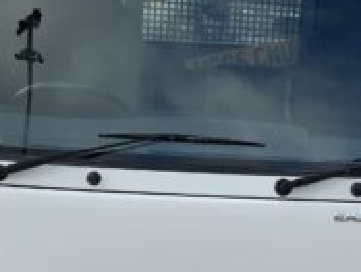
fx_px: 1034
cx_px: 264
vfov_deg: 14.9
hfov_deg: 19.7
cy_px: 224
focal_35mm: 99
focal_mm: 3
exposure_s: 1/691
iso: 16
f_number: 1.8
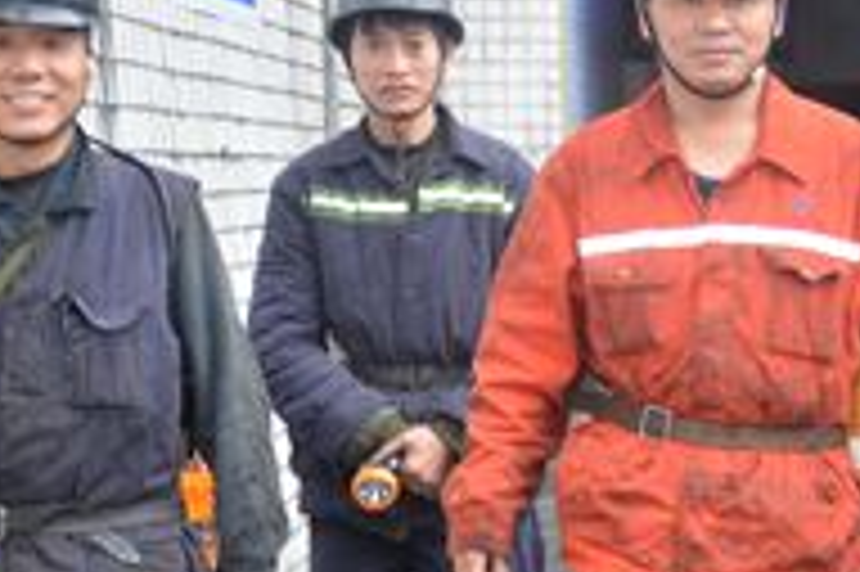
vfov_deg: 13.4
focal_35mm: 102
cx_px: 693
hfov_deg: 19.8
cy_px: 345
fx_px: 2435
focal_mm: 26
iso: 400
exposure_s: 1/100
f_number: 3.8
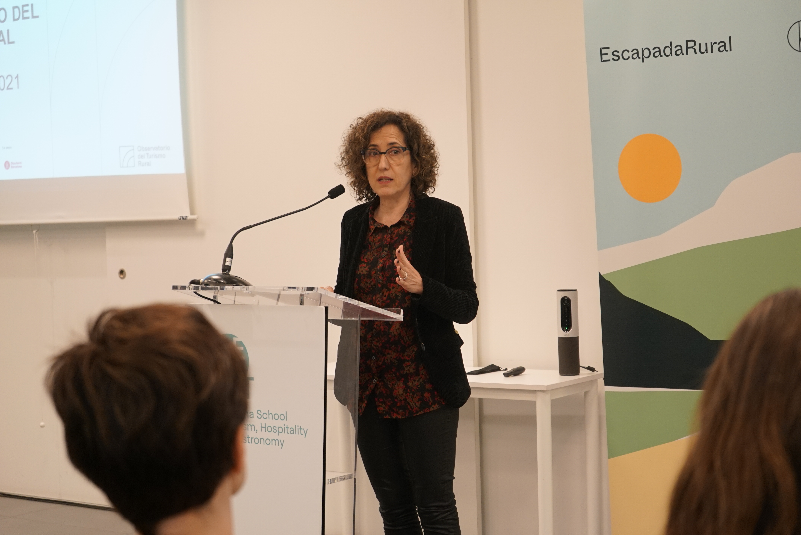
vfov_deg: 19.5
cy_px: 268
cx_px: 400
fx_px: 1558
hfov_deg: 28.8
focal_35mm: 70
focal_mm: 70
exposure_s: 1/200
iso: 2000
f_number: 5.6
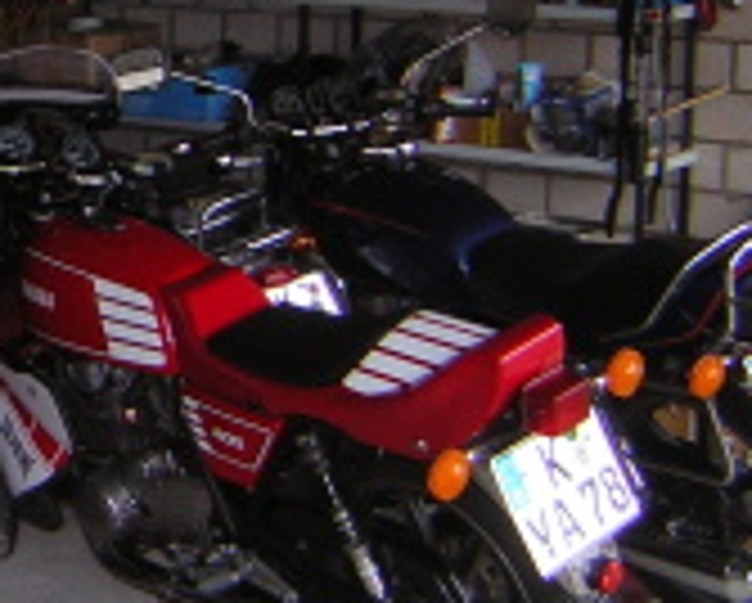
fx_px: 1872
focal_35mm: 84
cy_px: 180
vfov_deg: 18.2
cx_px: 59
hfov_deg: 22.1
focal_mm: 4.7
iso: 50
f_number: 2.6
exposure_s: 1/60.1
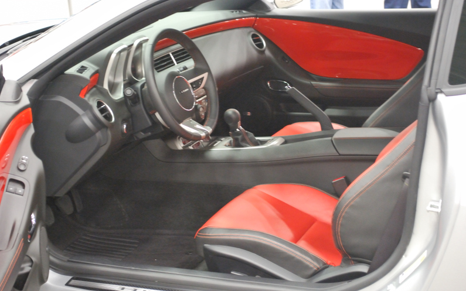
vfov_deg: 17.6
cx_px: 232
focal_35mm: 74
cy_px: 141
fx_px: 940
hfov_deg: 27.8
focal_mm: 48
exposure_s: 1/10
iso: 1600
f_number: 5.6
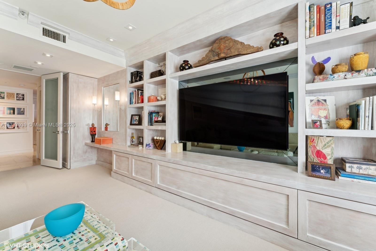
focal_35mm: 14
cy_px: 126
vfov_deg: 81.2
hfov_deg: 104.2
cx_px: 188
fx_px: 146
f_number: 10
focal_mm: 14
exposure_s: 1/8
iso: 200
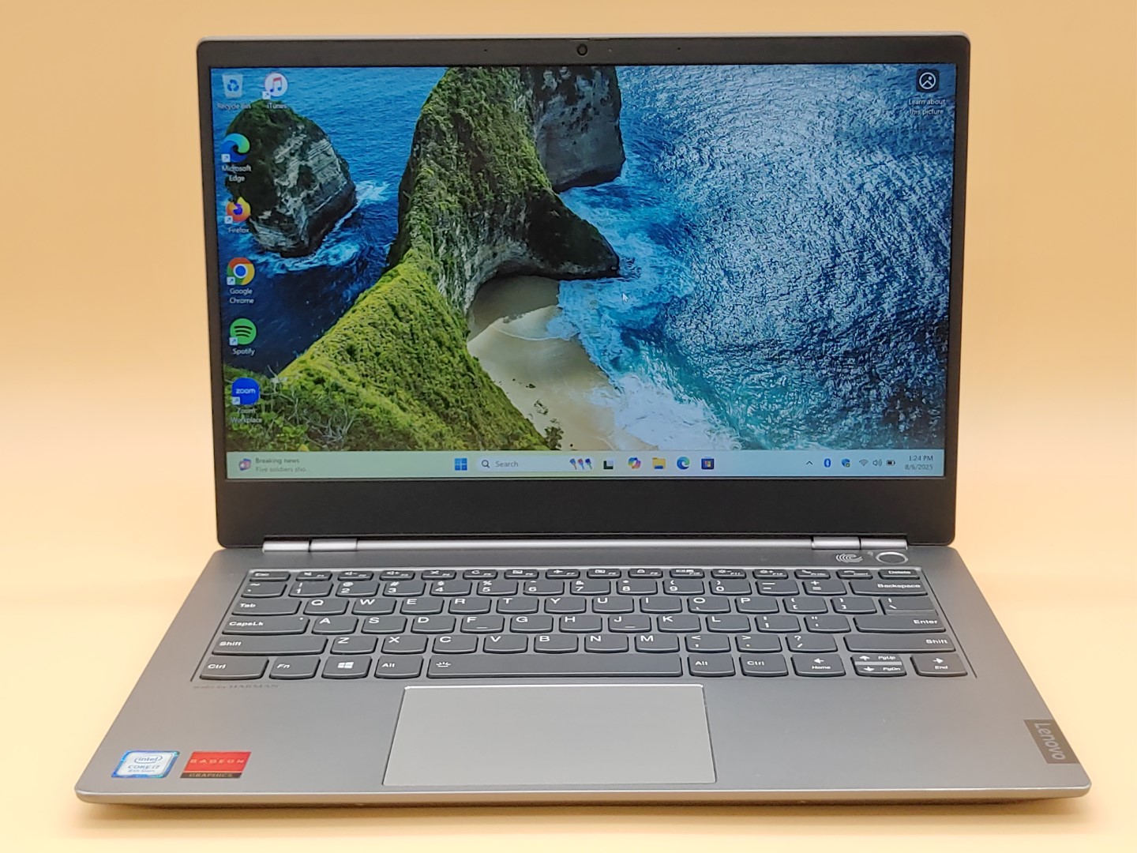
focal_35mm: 49
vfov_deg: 29.7
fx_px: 1609
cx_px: 568
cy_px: 426
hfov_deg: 38.9
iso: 50
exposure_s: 1/120
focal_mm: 4.36
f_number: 1.8
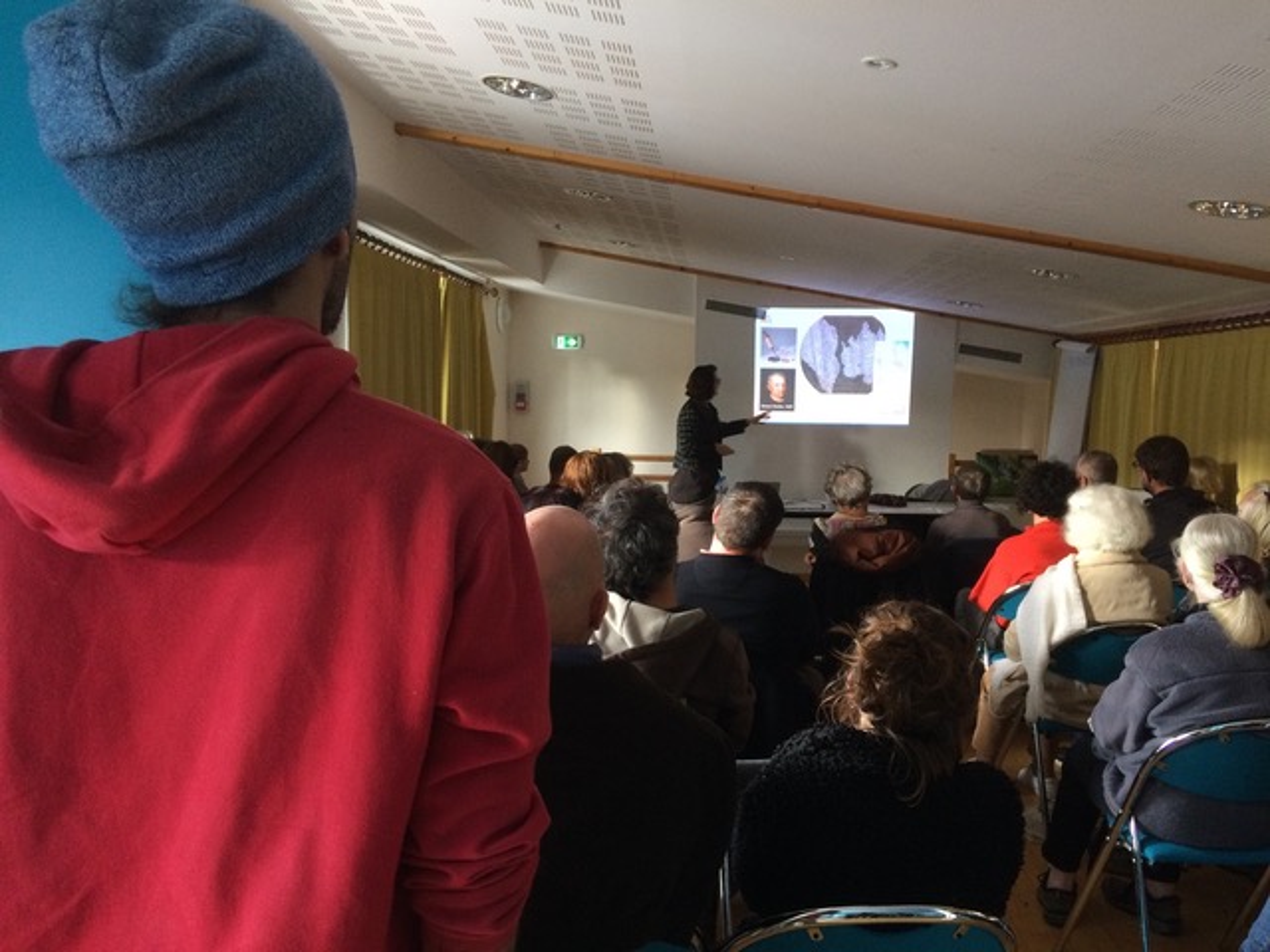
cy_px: 476
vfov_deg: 48.2
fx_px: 1064
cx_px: 635
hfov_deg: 61.7
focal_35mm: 29
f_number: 2.2
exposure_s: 1/33
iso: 160
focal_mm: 4.15
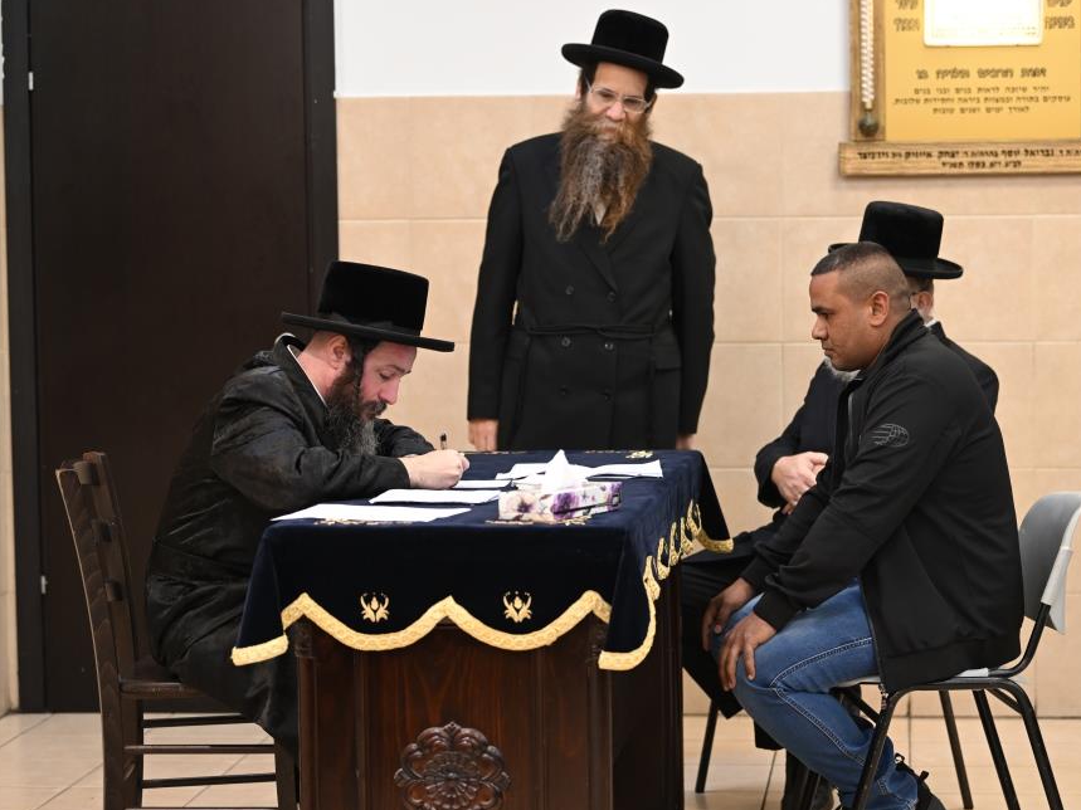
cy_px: 402
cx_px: 615
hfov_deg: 20.9
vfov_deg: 15.7
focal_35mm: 94
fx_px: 2935
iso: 800
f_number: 2.8
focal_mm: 82
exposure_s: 1/125
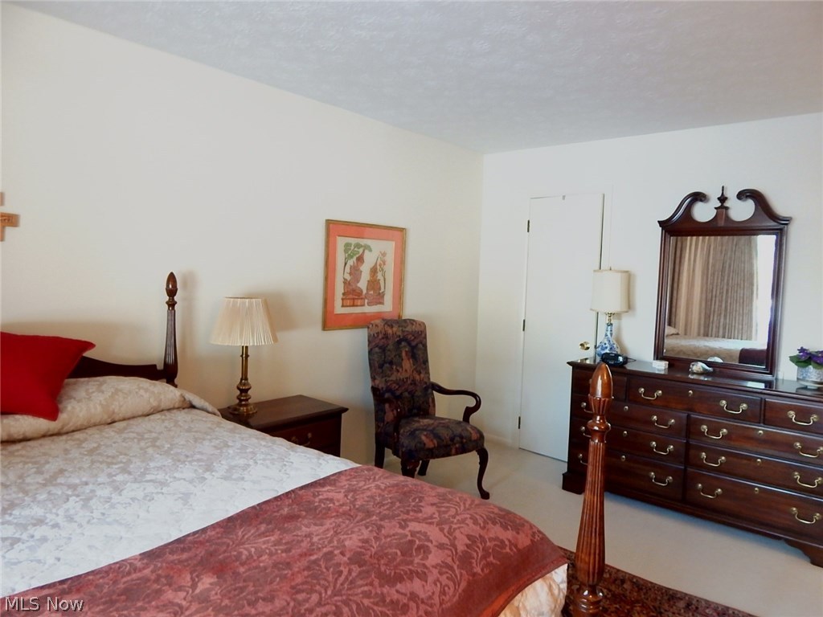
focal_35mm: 22
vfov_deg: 61.1
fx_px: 523
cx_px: 412
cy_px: 308
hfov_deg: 76.4
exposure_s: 1/30
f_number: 3
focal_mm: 4
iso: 400
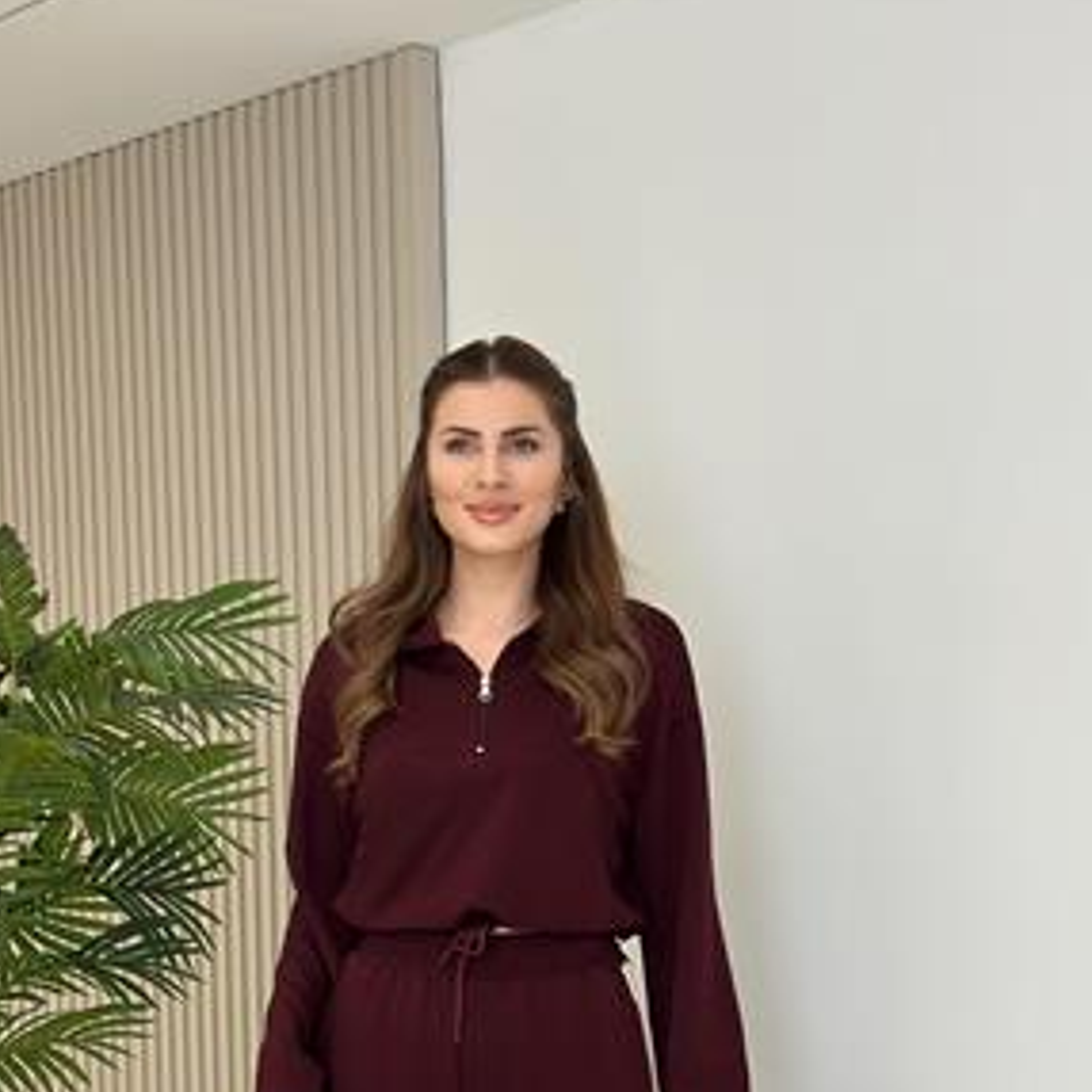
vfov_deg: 21.4
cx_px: 550
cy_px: 991
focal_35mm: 79
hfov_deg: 21.9
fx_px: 2820
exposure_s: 1/353
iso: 80
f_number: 1.78
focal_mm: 6.86
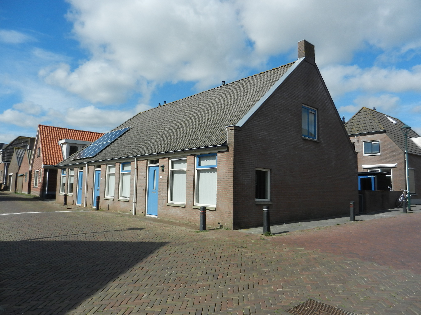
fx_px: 304
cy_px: 158
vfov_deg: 54.9
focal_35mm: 25
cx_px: 210
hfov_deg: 69.4
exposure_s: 1/640
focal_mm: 4.5
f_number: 7
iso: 160
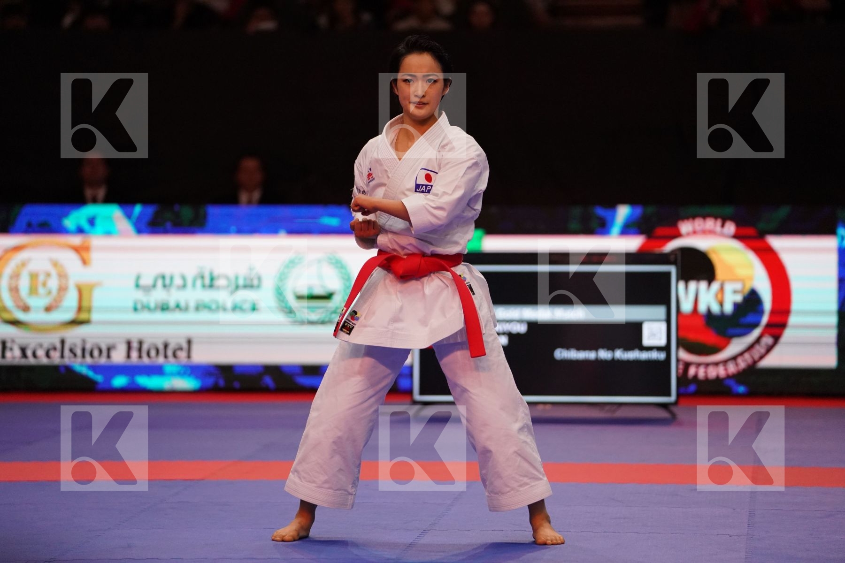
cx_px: 422
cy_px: 282
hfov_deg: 12.1
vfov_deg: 8.1
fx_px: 3990
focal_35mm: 170
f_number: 2.8
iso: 4000
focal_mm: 170
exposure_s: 1/1000
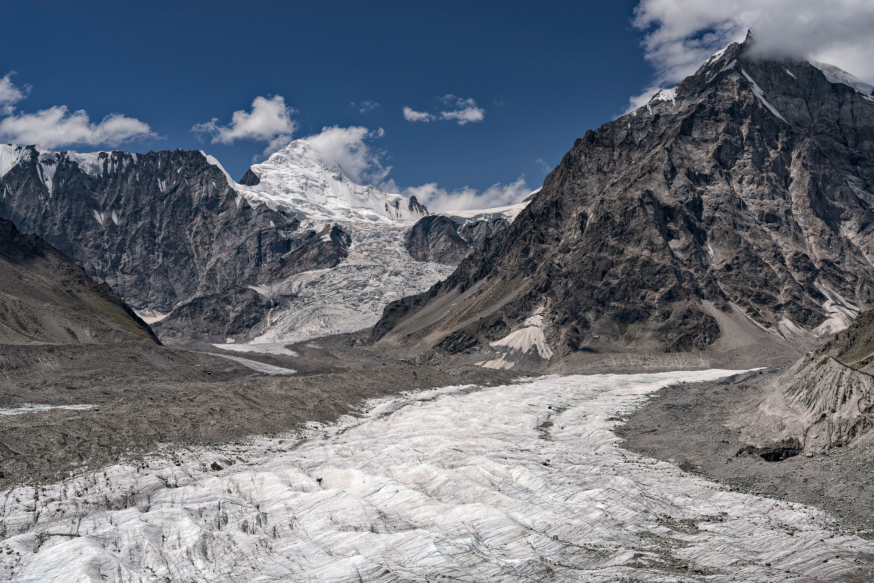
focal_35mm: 40
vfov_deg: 33.4
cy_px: 292
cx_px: 437
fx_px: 971
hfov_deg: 48.5
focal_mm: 40
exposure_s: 1/320
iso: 100
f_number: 11
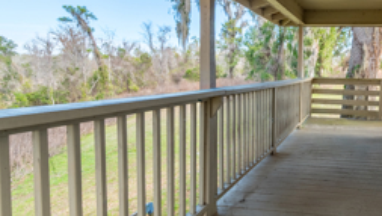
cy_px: 85
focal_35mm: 26
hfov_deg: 64.2
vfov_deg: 44.3
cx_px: 316
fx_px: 264
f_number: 8
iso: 400
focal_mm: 14
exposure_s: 1/1000
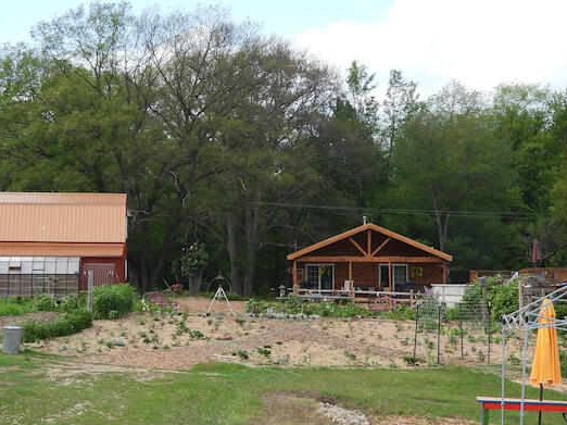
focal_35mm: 92
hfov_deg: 21.3
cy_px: 225
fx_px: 1506
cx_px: 250
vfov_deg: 16.0
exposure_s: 1/320
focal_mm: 13.5
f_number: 3.5
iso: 100
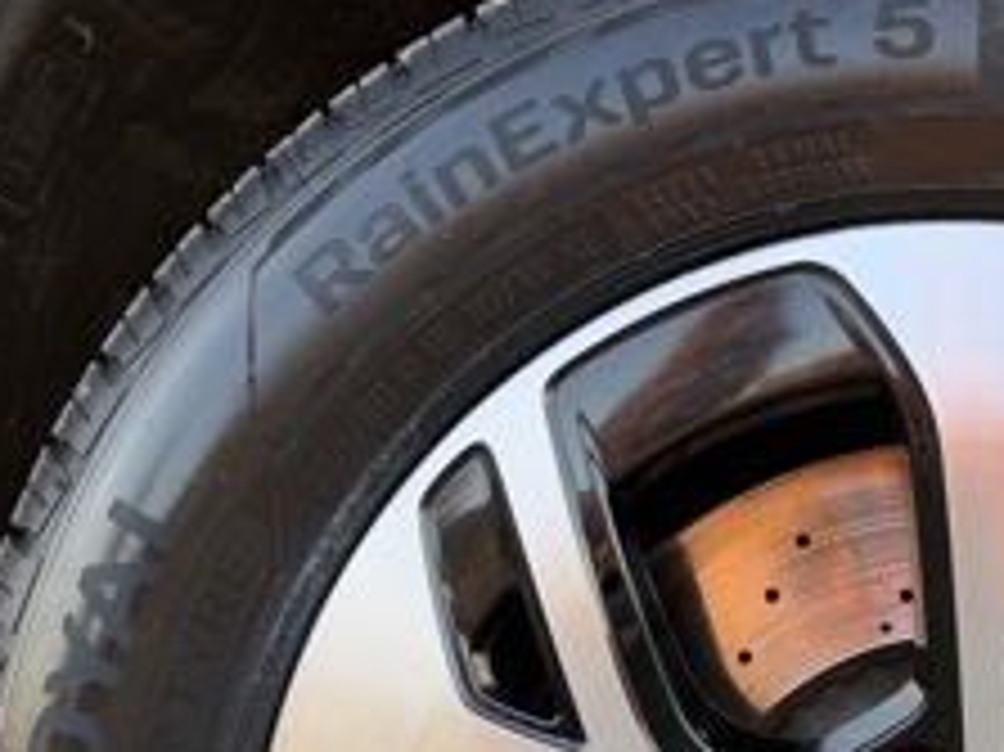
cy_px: 905
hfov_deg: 22.0
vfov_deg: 16.4
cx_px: 981
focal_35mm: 86
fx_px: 2493
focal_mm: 6.76
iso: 80
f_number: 1.78
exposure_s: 1/172
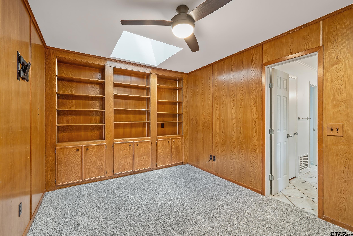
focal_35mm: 15
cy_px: 118
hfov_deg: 100.4
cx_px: 176
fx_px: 147
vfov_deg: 77.3
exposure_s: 1/5
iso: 800
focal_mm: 15
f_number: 8
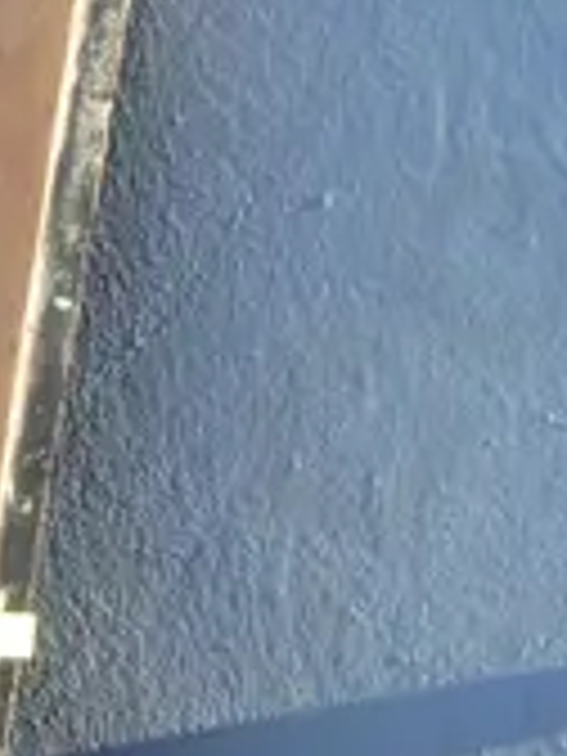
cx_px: -511
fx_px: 4521
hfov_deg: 7.0
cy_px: 1588
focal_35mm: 207
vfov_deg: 8.9
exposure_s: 1/200
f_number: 5.6
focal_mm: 17
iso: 200
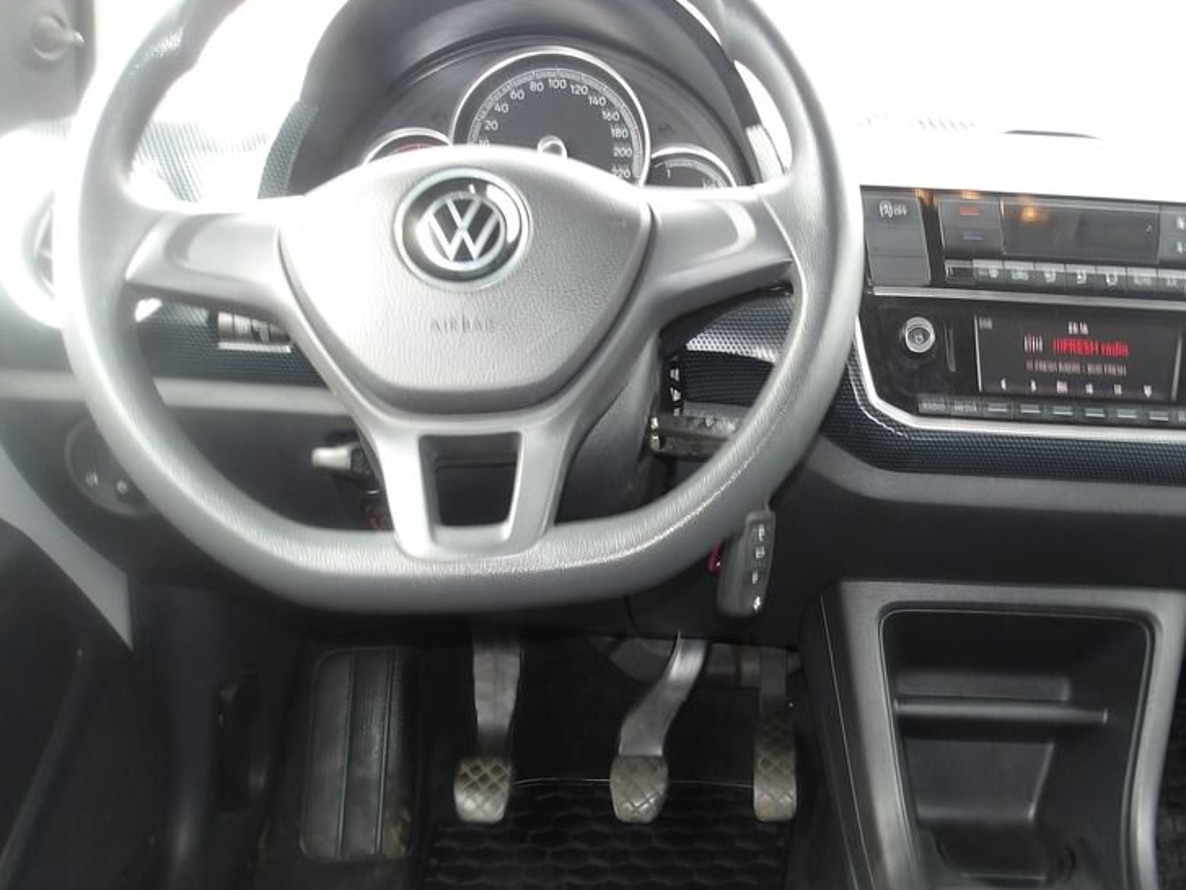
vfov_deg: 37.7
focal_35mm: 38
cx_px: 803
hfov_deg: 48.1
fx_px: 1302
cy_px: 502
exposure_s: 1/30
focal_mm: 4.9
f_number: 3
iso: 111
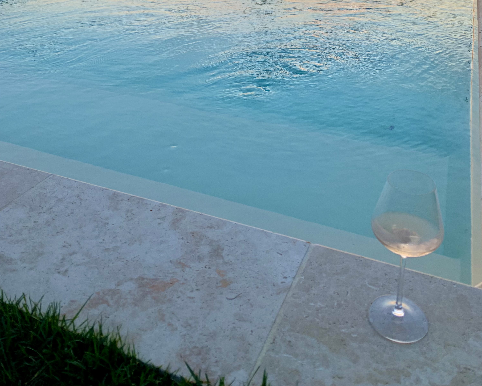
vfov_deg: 41.1
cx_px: 241
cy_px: 64
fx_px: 485
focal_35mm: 34
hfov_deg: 52.8
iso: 25
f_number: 1.8
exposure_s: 1/156
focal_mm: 4.25
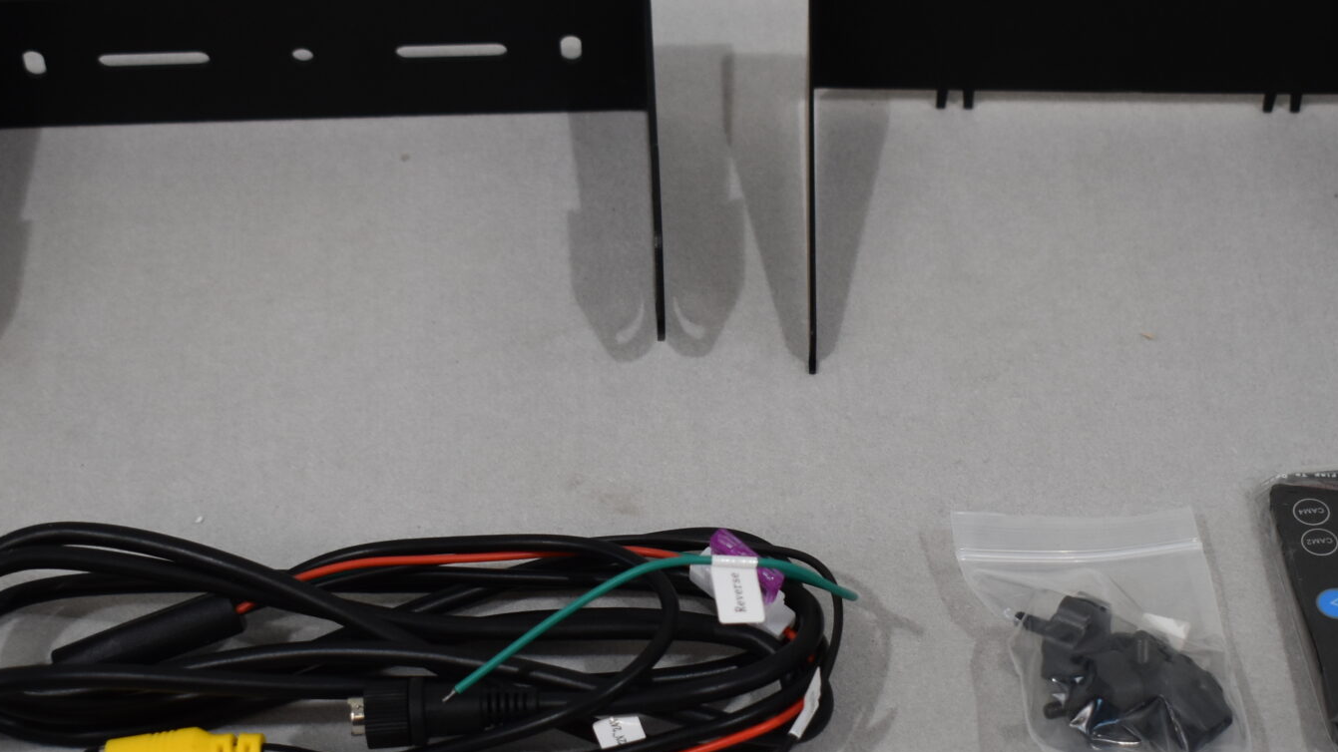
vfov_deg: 13.0
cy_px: 492
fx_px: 3299
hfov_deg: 22.9
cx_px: 726
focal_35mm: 93
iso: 500
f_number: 4.2
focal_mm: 31
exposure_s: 1/250
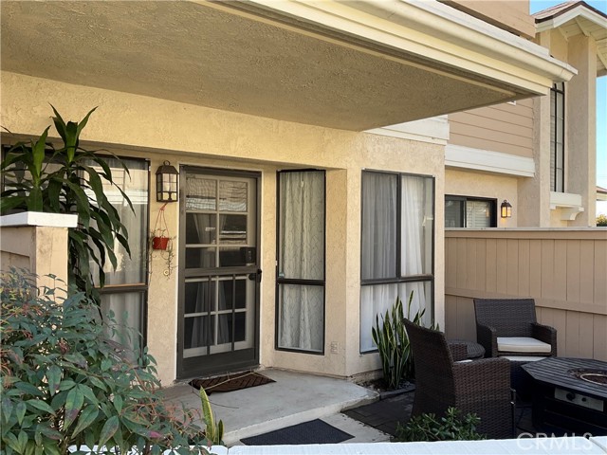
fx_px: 509
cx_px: 304
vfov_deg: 48.2
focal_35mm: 29
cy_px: 228
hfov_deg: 61.7
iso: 16
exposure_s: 1/272
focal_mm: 3
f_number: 1.8
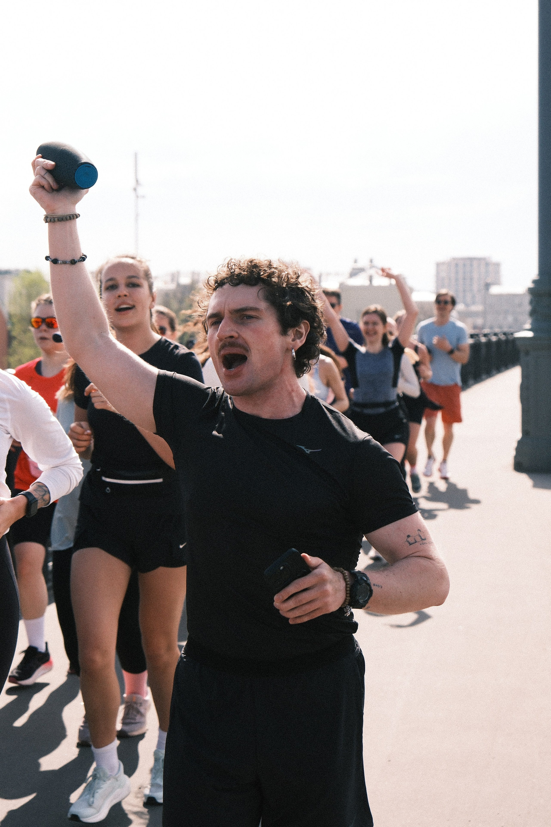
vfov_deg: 31.4
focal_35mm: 64
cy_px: 414
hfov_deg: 21.2
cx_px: 276
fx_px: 1469
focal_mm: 42.9
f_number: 4
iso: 400
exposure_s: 1/2000
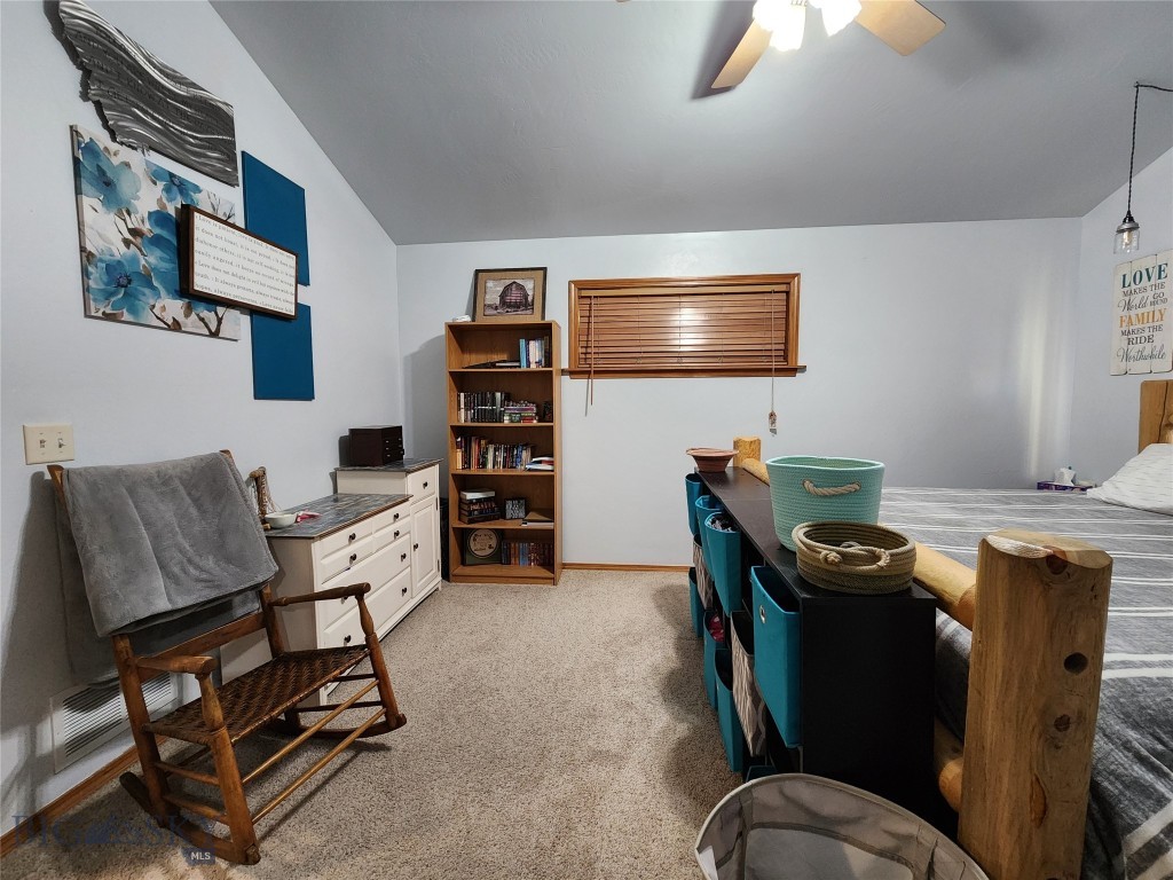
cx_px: 586
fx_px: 441
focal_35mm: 13
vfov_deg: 89.9
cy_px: 440
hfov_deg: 106.2
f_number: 2.2
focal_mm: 2.2
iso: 400
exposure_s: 1/60
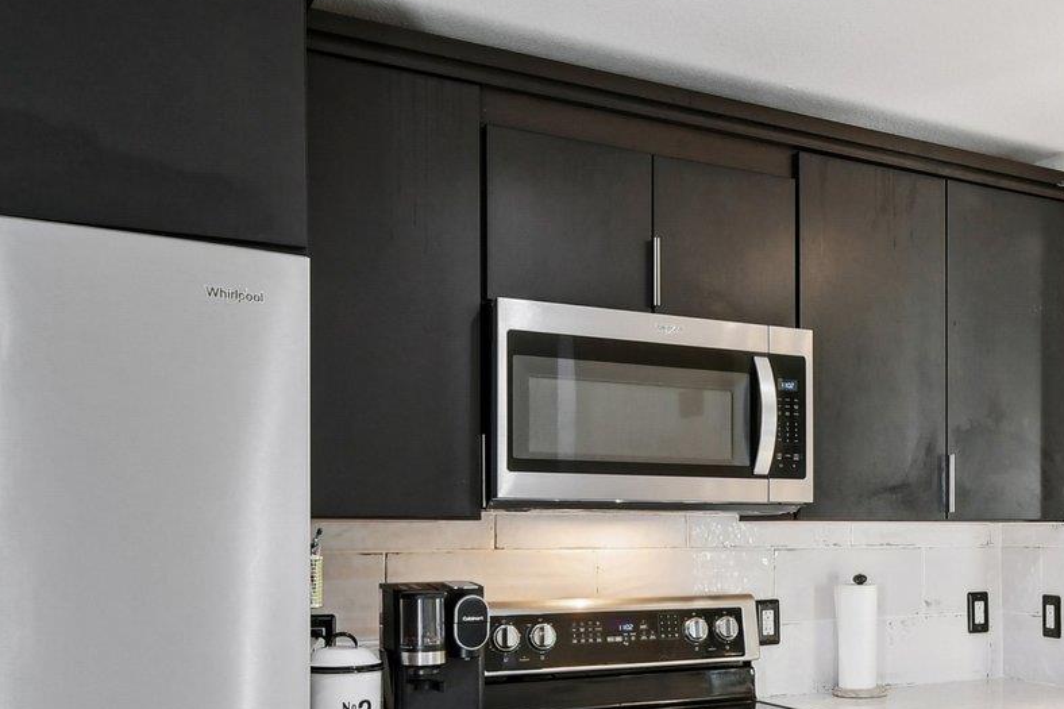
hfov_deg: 46.5
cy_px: 491
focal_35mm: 39
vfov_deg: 33.8
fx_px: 1152
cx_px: 875
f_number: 8
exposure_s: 1/13
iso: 400
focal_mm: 10
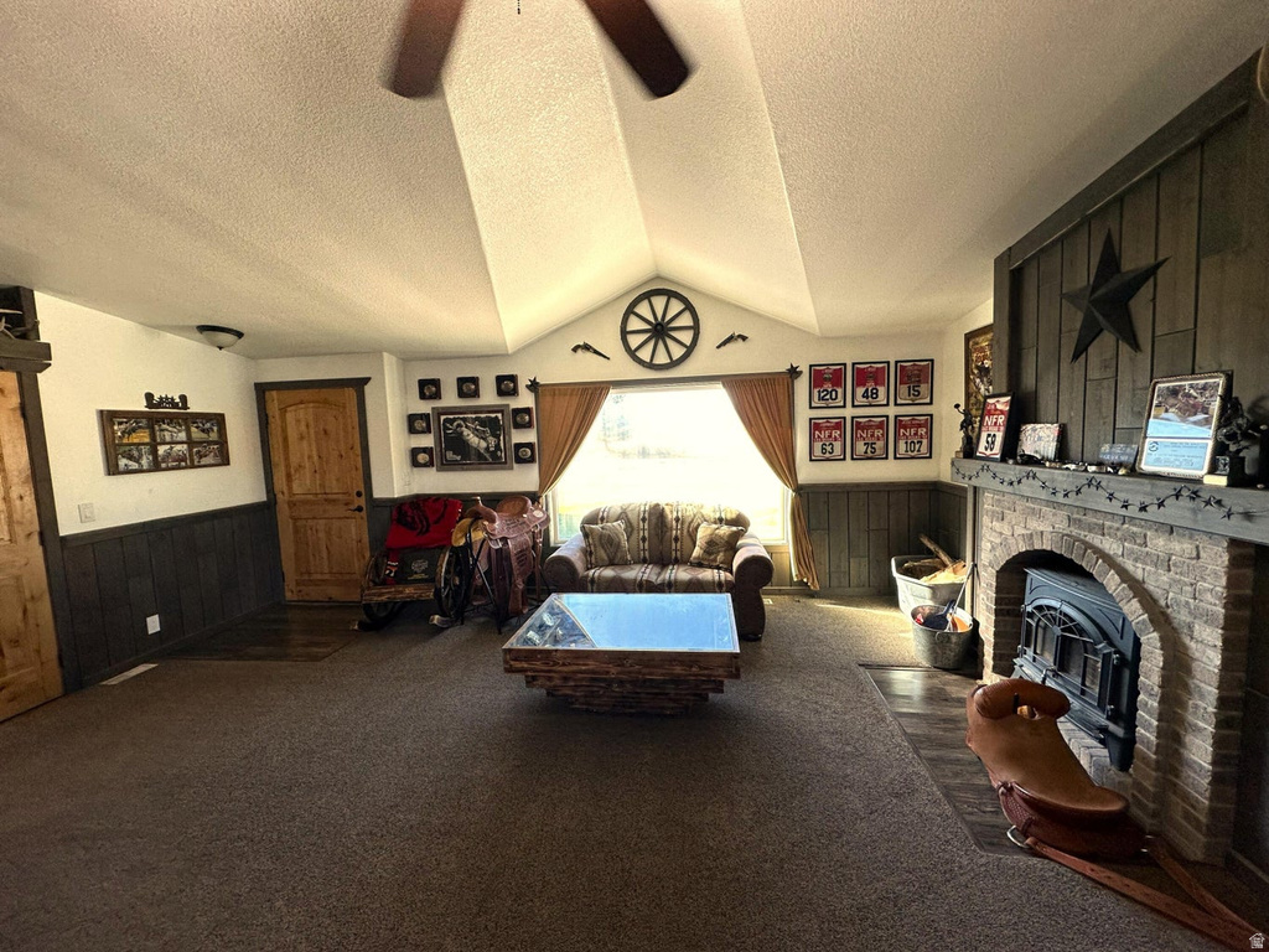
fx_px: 513
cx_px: 634
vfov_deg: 85.7
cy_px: 476
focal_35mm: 14
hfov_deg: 102.1
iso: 125
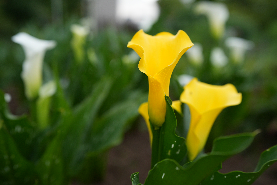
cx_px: 138
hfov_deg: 48.5
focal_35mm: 40
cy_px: 92
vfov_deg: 33.4
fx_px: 308
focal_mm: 40
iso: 100
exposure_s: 1/125
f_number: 4
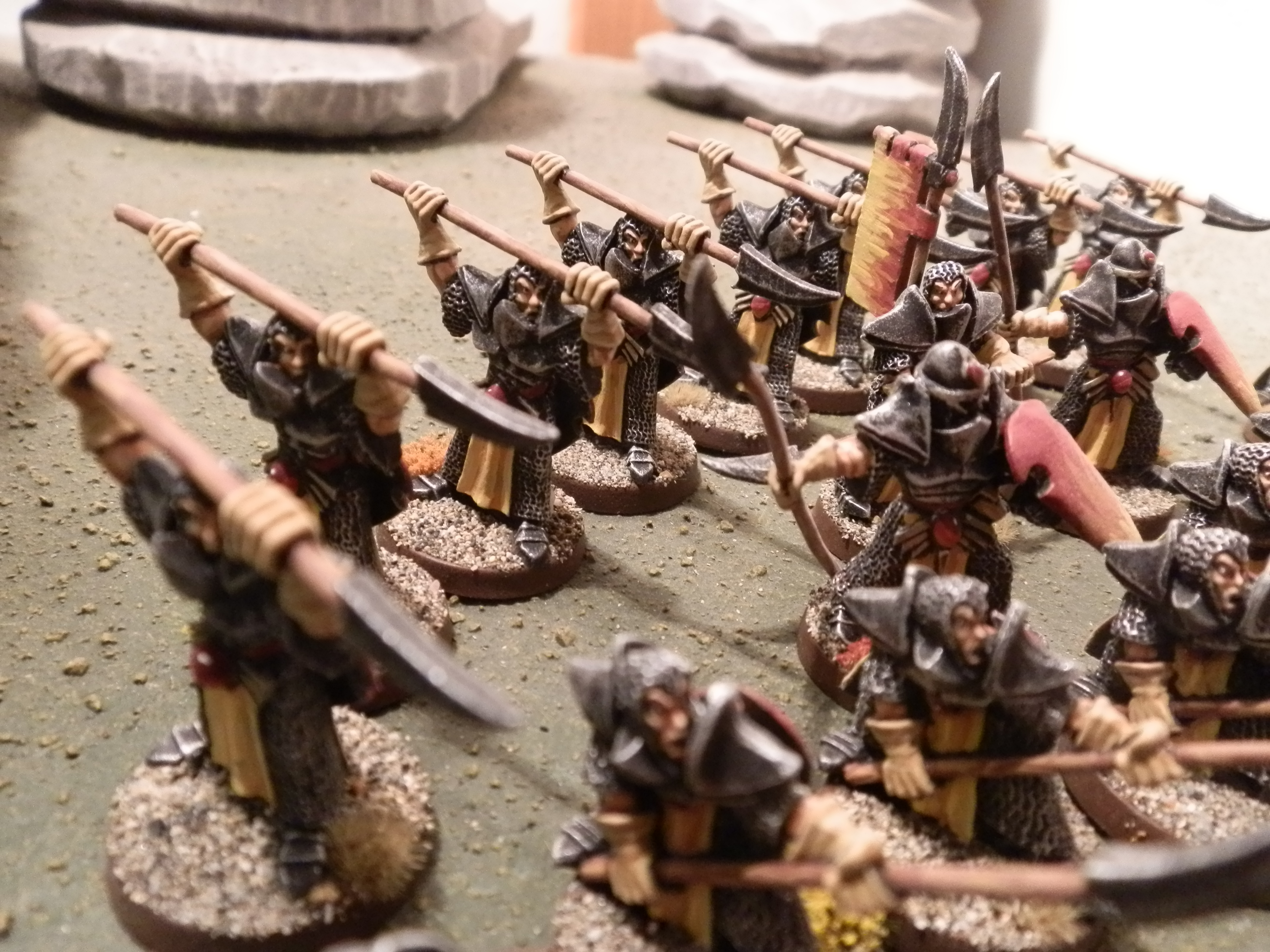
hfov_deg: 63.4
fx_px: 1027
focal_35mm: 28
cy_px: 476
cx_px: 635
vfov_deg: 49.7
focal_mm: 5
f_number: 3.1
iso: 400
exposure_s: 1/40
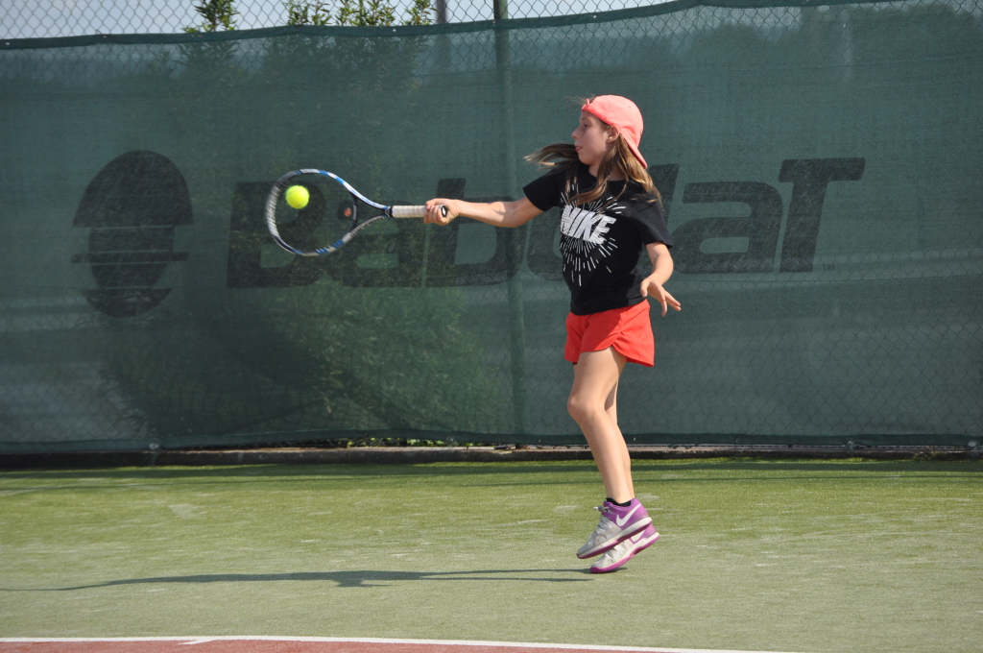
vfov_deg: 8.1
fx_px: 4581
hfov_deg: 12.2
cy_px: 326
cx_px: 492
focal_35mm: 168
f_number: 6.3
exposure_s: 1/640
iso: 200
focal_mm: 112
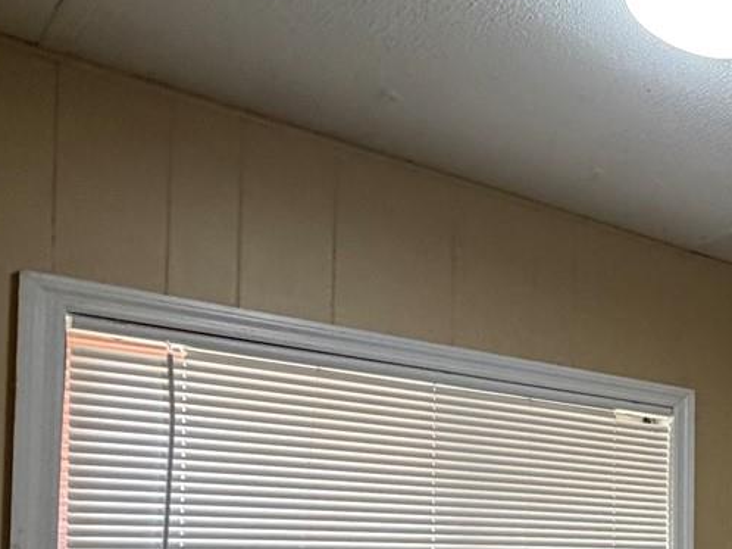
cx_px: 1086
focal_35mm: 45
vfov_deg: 29.9
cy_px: 553
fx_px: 951
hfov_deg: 28.4
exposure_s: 1/120
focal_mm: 2.22
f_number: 2.2
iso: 320
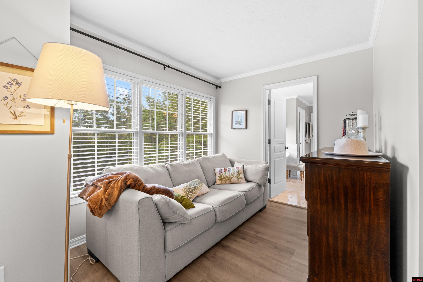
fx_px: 176
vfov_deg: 77.3
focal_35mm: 15
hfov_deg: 100.4
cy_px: 141
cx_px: 212
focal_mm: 10
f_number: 9
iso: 200
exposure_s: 1/2.5
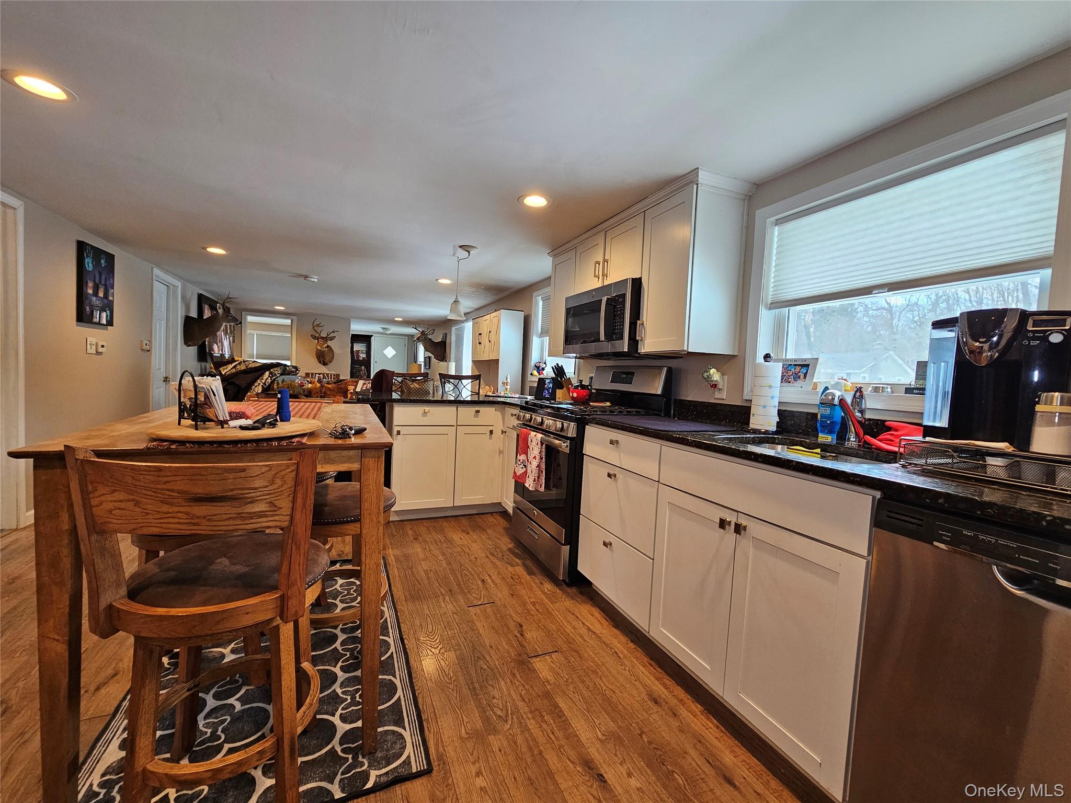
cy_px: 402
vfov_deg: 89.9
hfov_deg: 106.2
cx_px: 536
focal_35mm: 13
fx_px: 402
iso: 125
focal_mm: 2.2
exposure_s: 1/60
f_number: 2.2
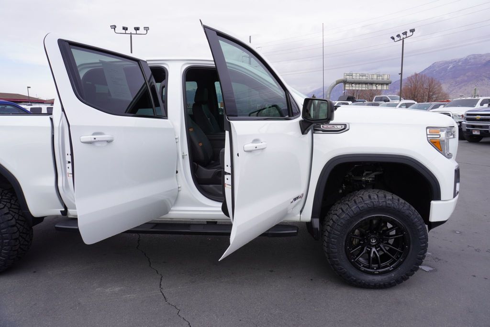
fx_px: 327
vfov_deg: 53.2
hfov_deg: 73.7
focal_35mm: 24
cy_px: 164
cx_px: 245
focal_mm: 16
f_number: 8
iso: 100
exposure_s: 1/125
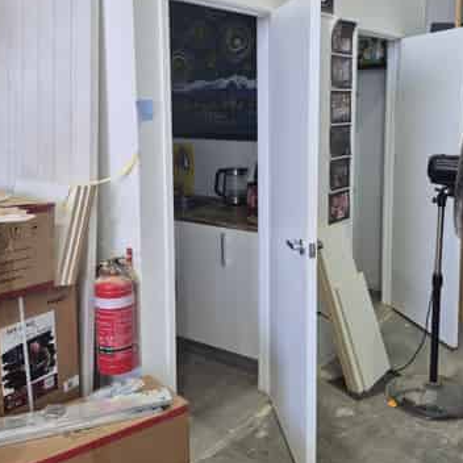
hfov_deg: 43.7
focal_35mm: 38
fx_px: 575
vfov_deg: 43.6
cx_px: 270
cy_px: 183
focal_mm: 5.4
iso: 50
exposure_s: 1/100
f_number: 1.8
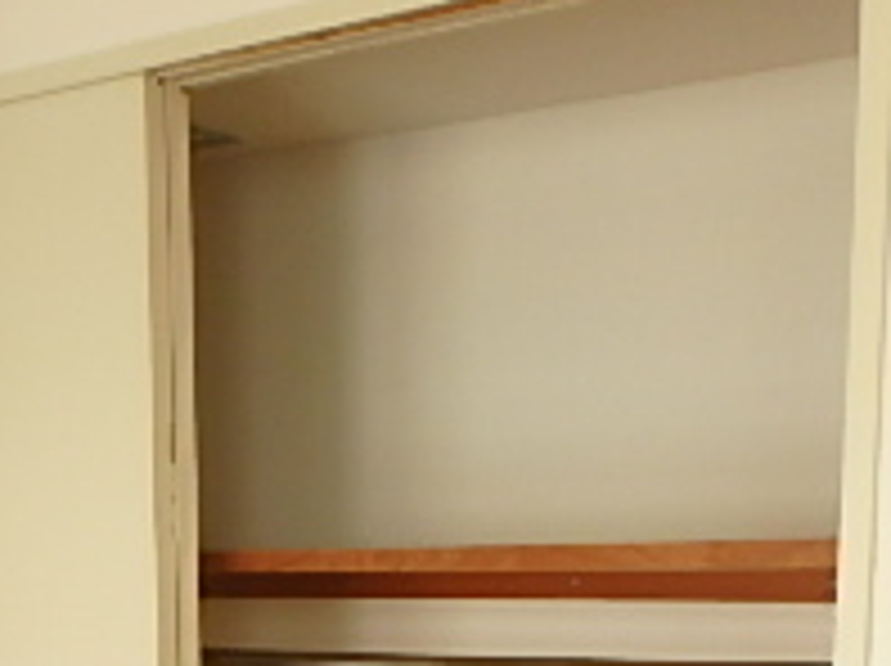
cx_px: 346
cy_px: 990
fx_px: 1748
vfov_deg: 19.0
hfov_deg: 28.5
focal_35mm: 68
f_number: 3.5
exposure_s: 1/50
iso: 200
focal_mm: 3.7
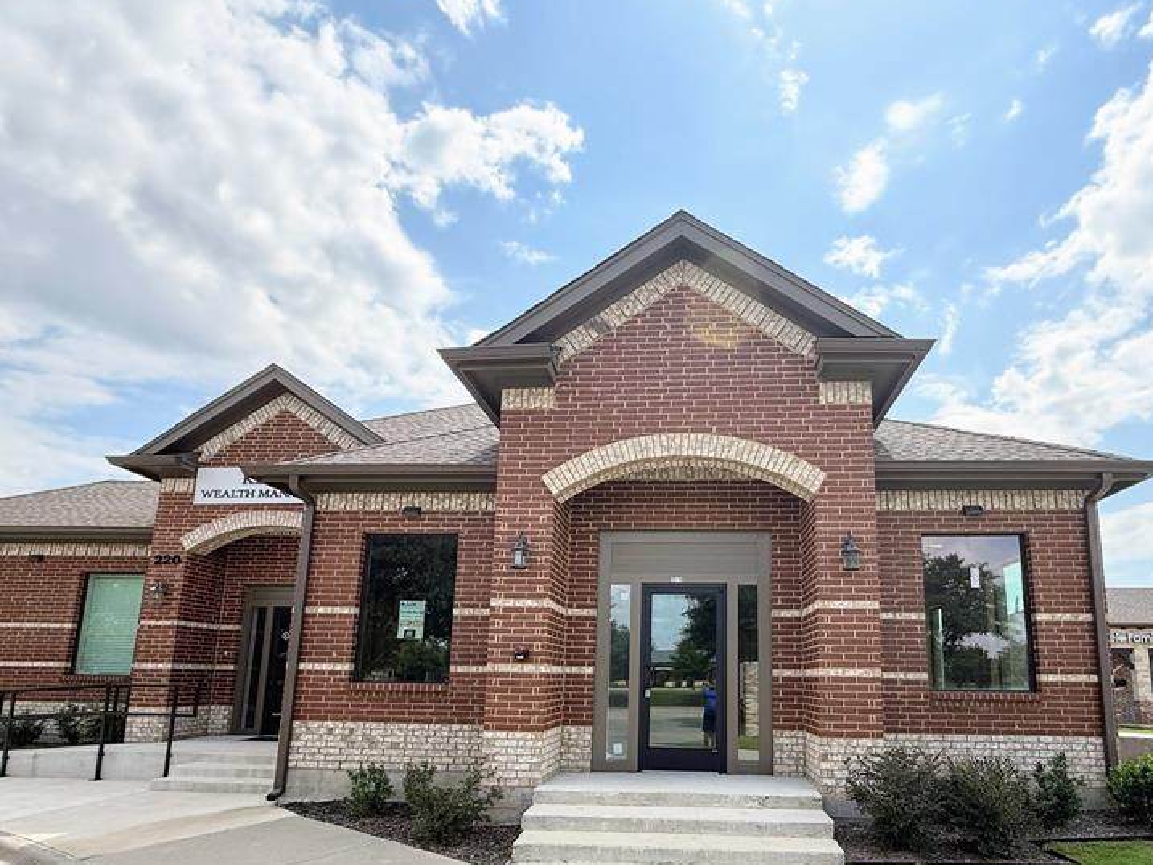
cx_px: 669
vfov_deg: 64.3
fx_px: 666
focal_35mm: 20
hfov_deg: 81.1
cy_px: 576
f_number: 2.2
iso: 64
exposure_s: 1/1001
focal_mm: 2.22
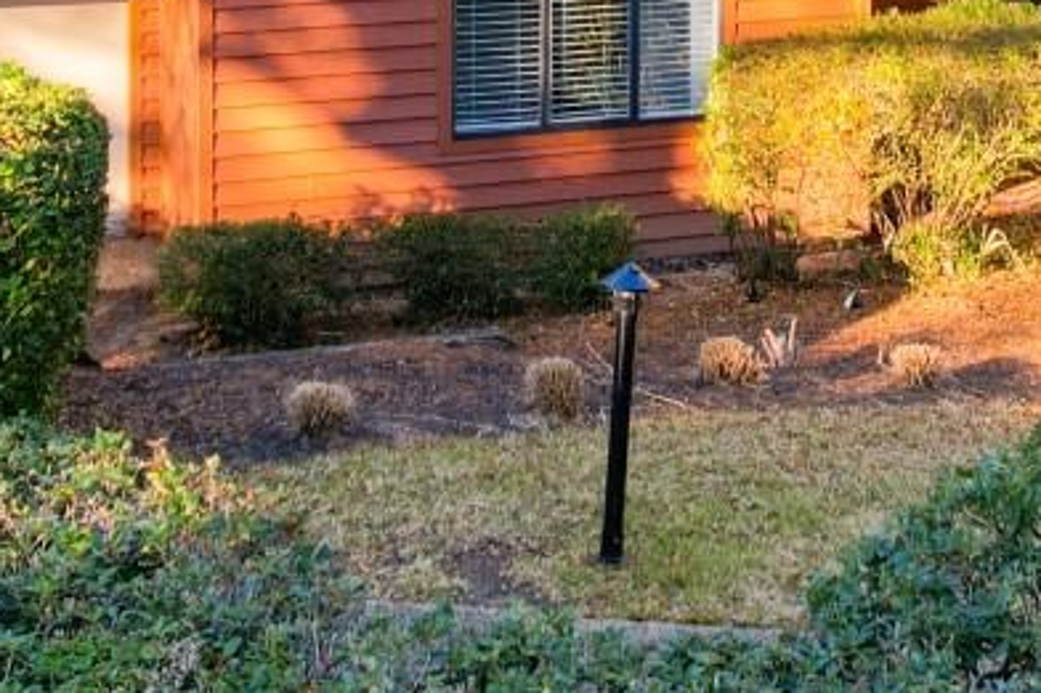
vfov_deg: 13.6
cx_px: 866
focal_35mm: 91
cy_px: -518
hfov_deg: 22.0
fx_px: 2630
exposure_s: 1/30
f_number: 2.8
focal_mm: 8.38
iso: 100
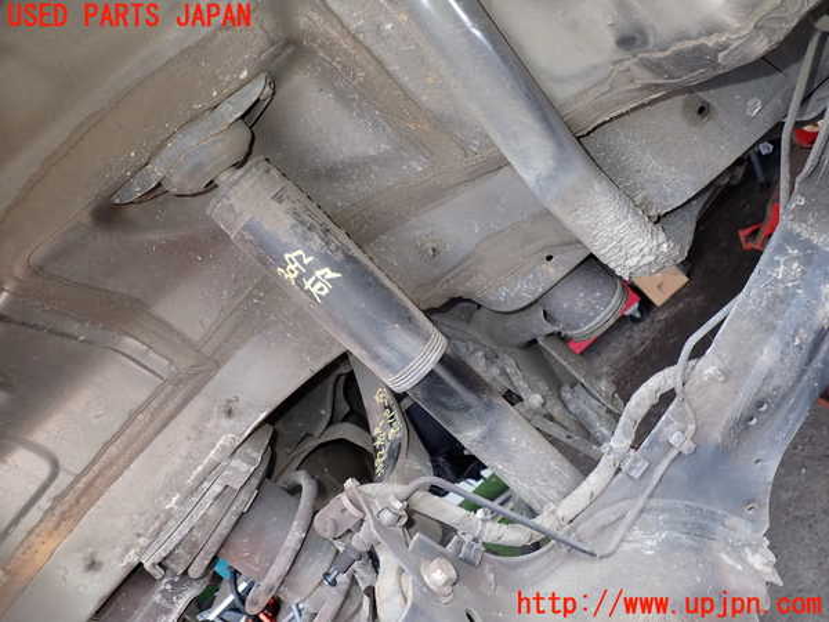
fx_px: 599
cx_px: 414
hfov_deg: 69.4
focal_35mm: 25
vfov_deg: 54.9
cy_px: 311
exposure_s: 1/80
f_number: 2.8
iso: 100
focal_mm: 4.5
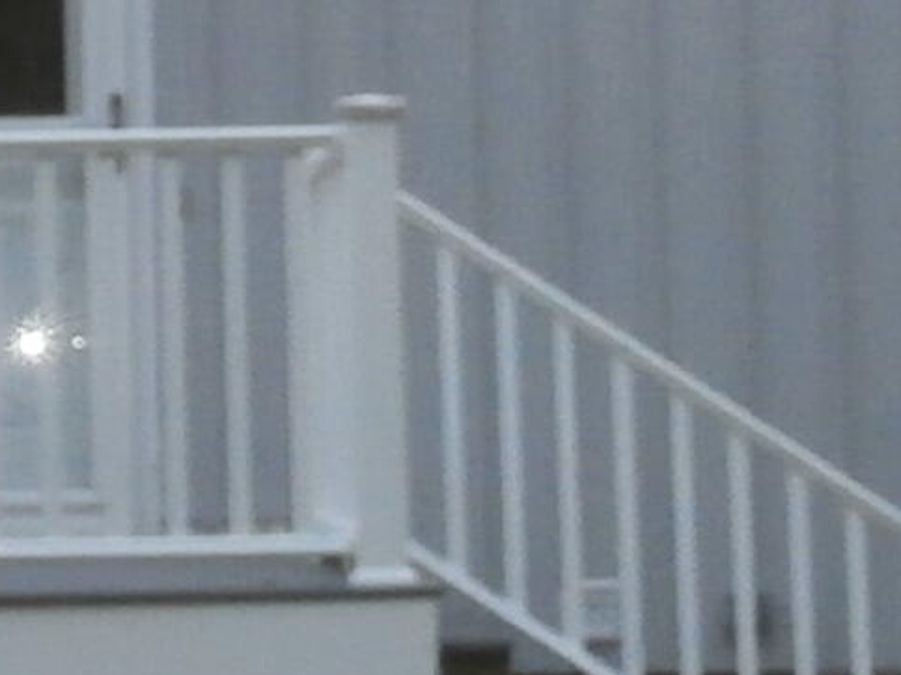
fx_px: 6141
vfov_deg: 6.2
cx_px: -239
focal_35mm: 236
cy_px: -351
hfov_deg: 8.3
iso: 200
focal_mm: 6.67
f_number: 3.9
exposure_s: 1/40
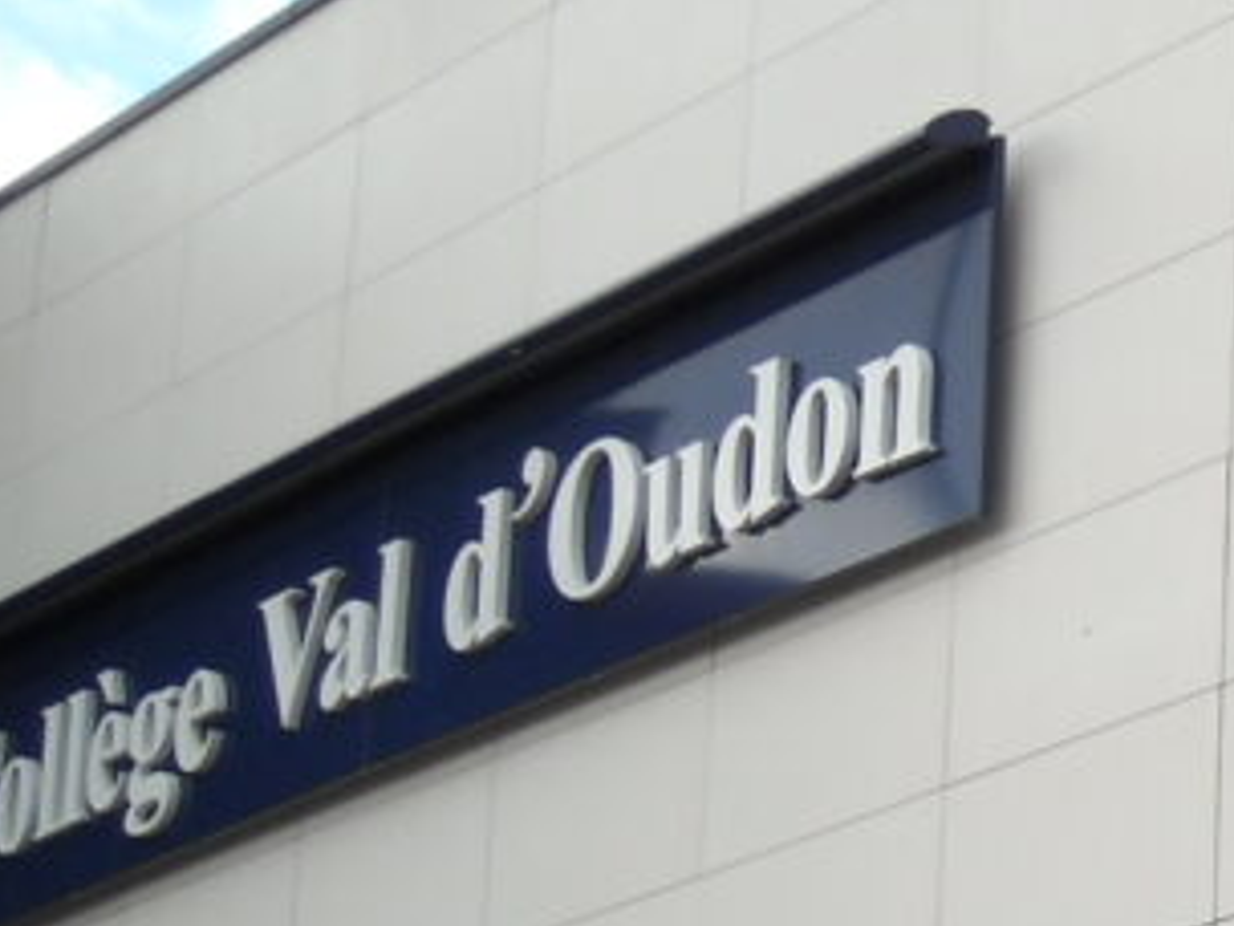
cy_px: 739
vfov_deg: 9.0
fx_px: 5882
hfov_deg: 11.5
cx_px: 1806
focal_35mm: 165
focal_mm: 7.92
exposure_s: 1/272
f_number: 3.2
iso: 64
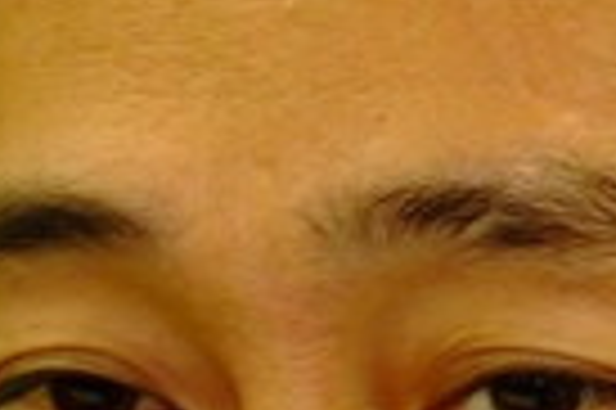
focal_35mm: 1422
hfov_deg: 1.5
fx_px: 24303
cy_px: 572
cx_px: 292
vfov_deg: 1.0
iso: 800
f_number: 2.8
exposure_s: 1/125
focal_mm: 180
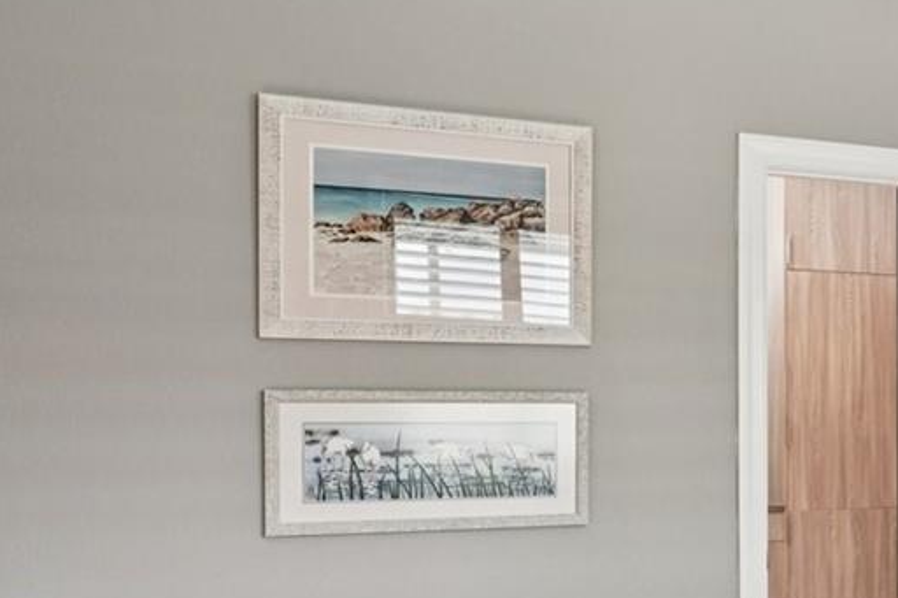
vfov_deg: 26.8
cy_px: 409
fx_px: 1247
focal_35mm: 50
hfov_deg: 33.7
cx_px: 1021
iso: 400
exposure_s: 1/15
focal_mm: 16
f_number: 8
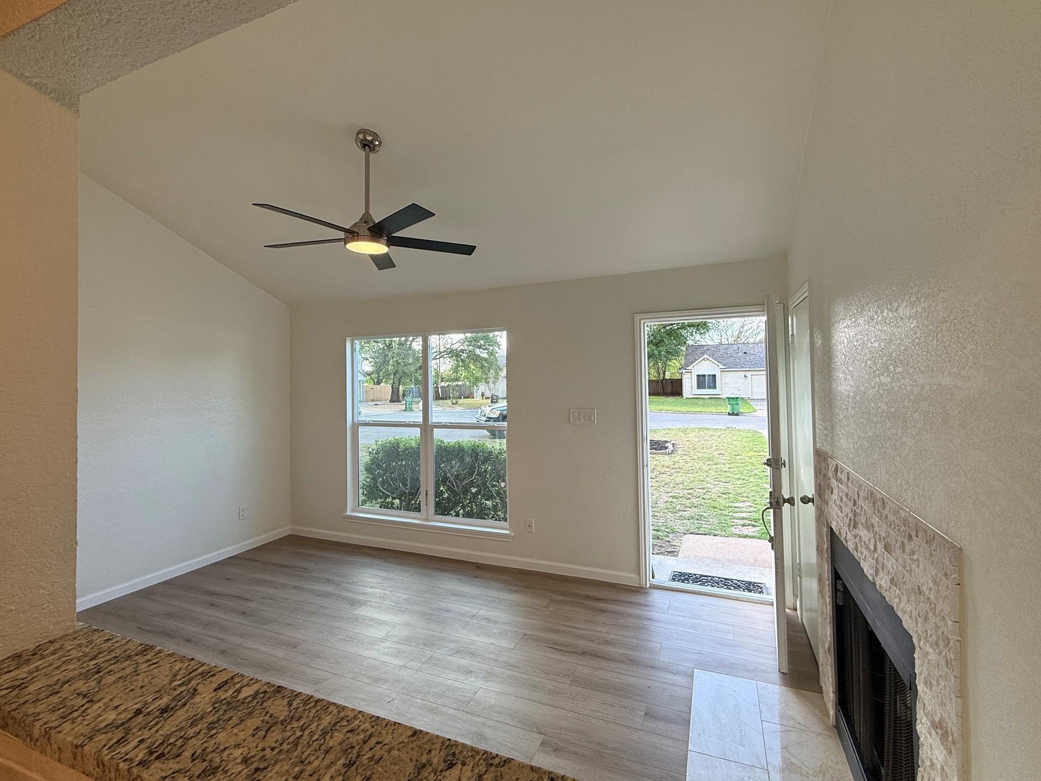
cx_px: 526
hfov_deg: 94.5
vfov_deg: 78.0
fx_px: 481
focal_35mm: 16
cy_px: 367
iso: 64
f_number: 2.2
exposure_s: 1/149
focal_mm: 2.22
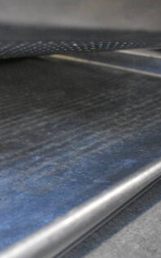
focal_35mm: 54
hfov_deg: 20.5
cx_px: -80
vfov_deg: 37.2
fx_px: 380
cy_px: 168
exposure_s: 1/125
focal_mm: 18
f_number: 3.5
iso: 4500
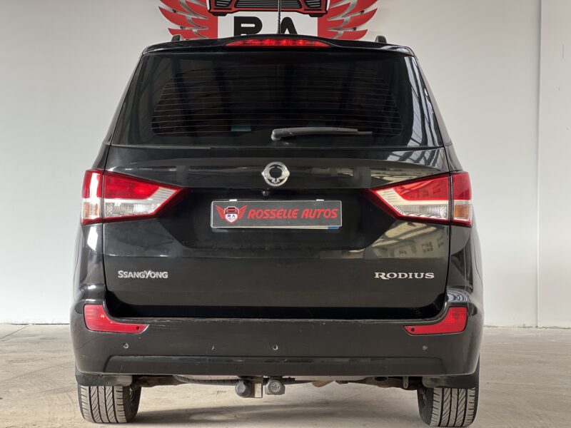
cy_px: 214
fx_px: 1270
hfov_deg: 25.3
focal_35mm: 77
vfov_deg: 19.1
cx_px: 286
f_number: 2.8
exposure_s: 1/40
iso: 160
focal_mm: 9
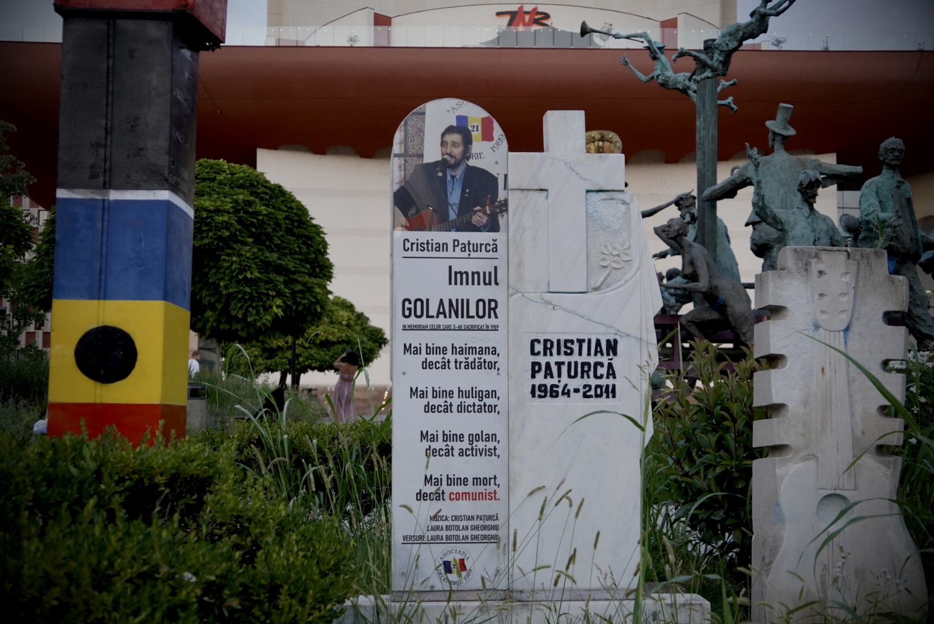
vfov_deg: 28.1
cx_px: 467
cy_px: 312
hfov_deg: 41.1
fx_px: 1246
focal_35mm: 48
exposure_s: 1/160
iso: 800
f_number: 4
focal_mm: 32
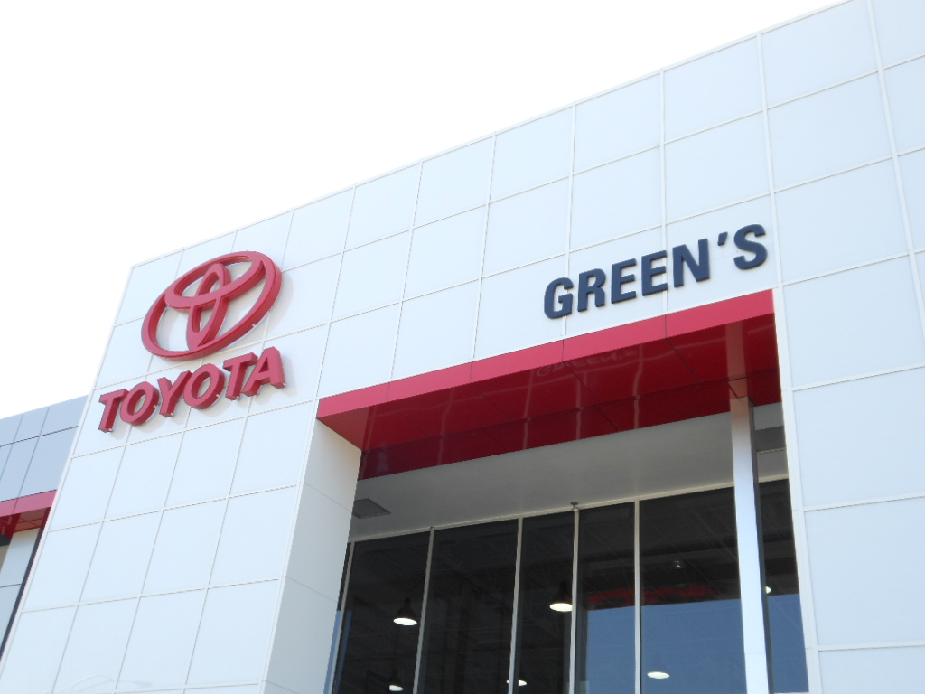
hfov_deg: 49.0
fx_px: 1015
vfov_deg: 37.7
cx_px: 462
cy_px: 347
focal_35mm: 38
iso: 80
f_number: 3.6
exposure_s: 1/160
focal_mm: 6.8
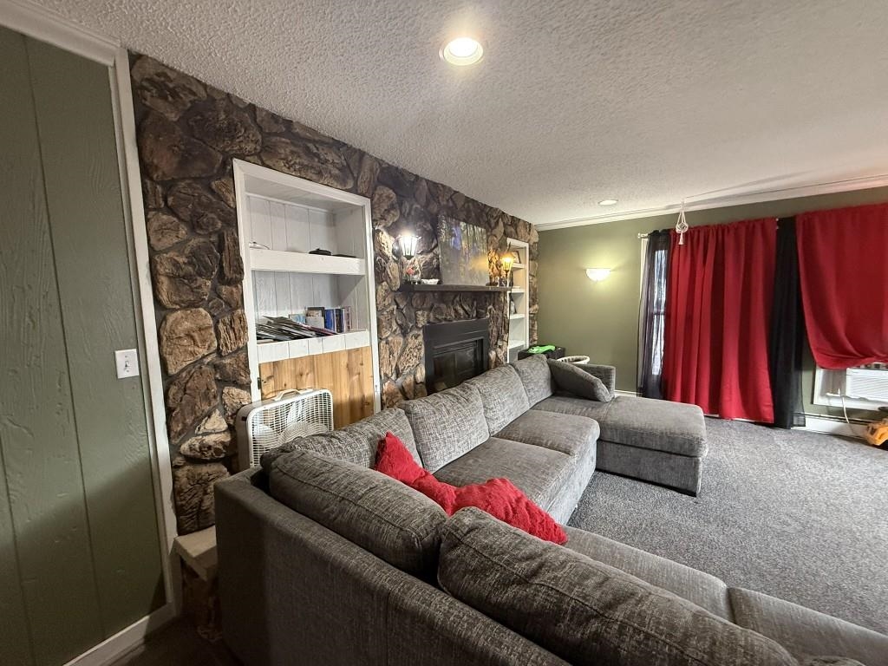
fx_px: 359
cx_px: 444
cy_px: 333
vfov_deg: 85.7
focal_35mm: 14
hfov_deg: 102.1
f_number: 2.2
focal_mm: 2.22
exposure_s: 1/60
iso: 500
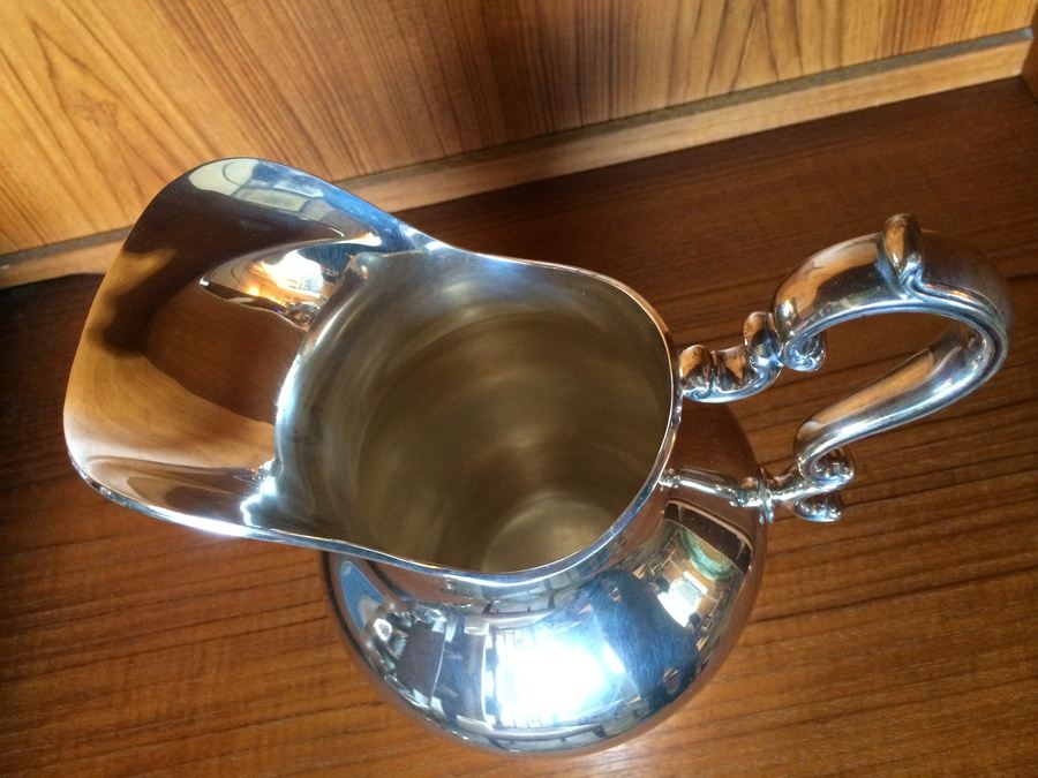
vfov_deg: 46.8
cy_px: 389
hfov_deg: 60.0
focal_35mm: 30
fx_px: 900
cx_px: 519
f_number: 2.2
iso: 320
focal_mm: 4.12
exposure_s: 1/30
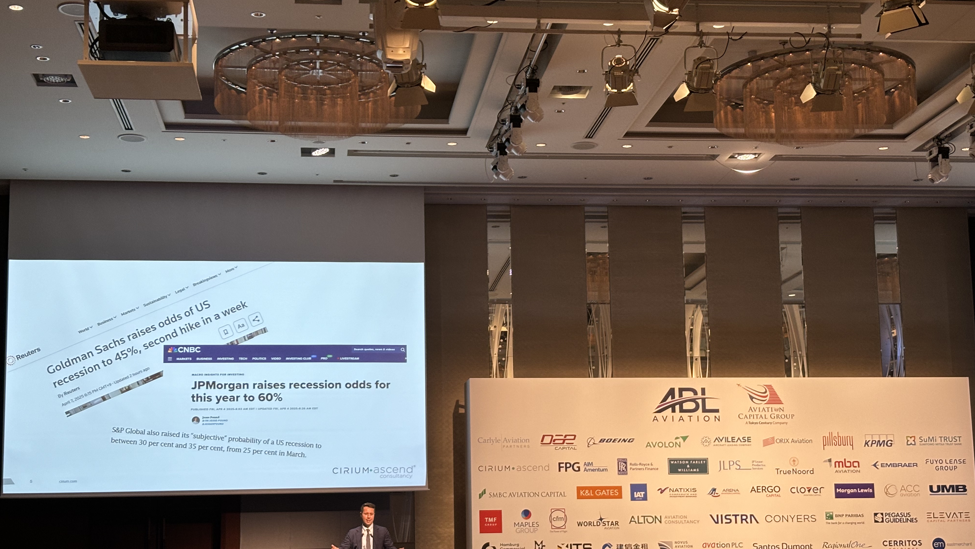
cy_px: 334
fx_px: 1474
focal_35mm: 57
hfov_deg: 36.6
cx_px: 488
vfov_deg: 21.1
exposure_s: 1/50
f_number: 1.6
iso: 80
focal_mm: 5.96
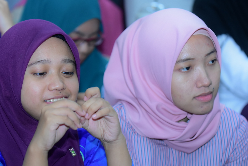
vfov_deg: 8.7
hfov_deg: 13.0
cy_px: 83
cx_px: 124
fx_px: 1086
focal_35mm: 158
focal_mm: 105
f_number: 2.8
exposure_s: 1/160
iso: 2000
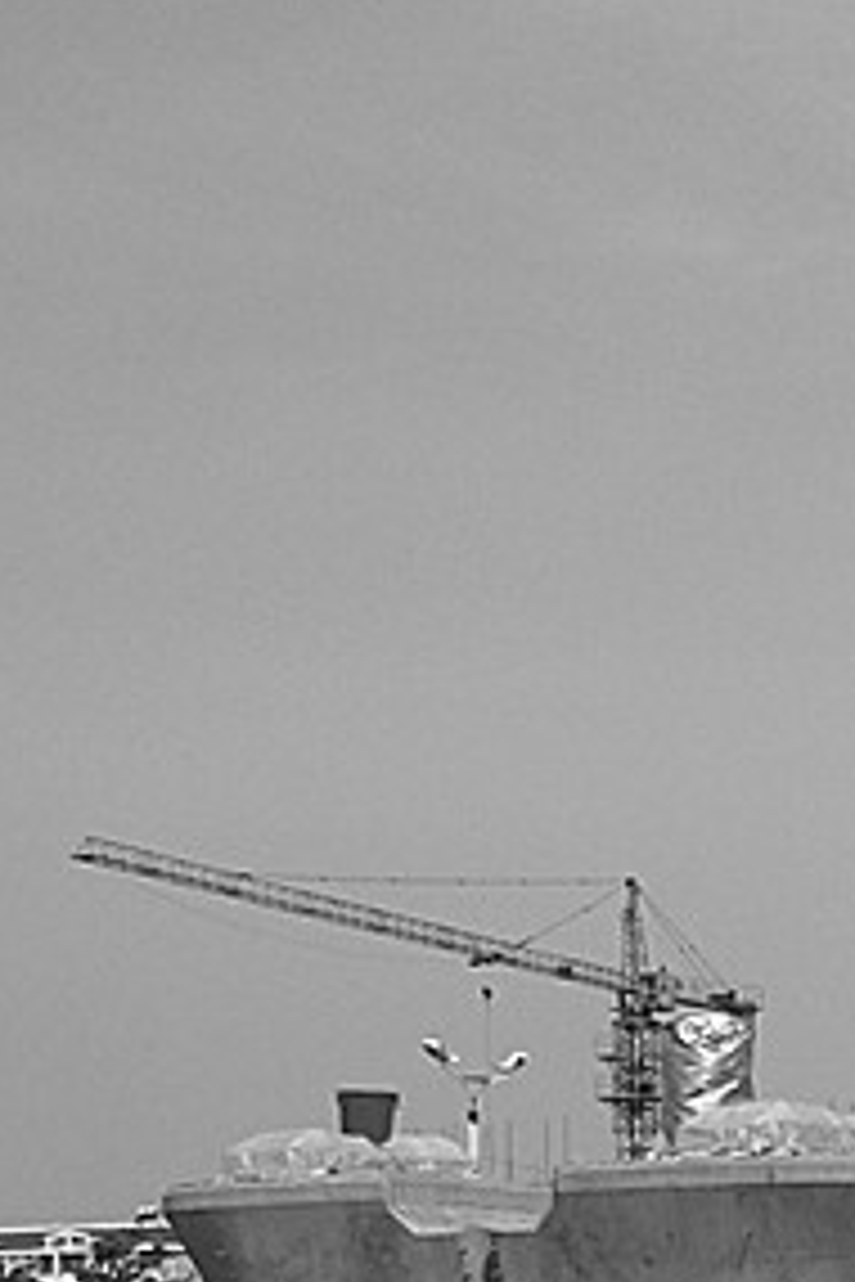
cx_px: 1642
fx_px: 3954
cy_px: 1176
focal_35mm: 111
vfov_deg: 18.1
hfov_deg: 11.3
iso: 50
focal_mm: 6.4
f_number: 4
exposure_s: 1/800
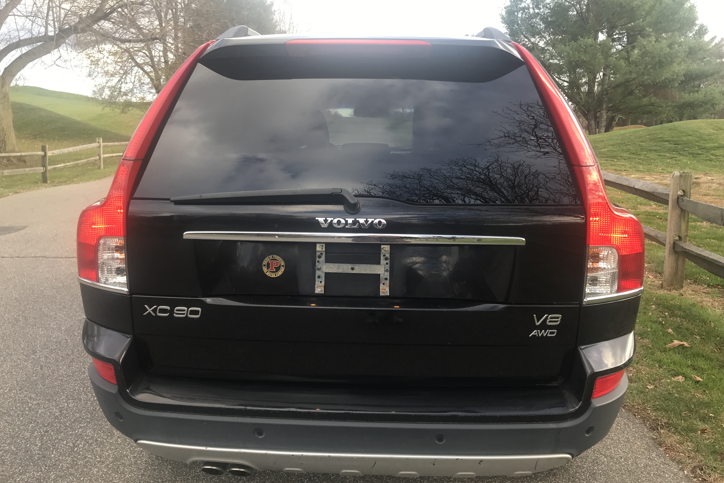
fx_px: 603
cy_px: 233
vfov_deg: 43.6
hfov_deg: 61.9
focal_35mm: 30
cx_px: 358
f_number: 1.8
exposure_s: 1/166
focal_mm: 3.99
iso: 25
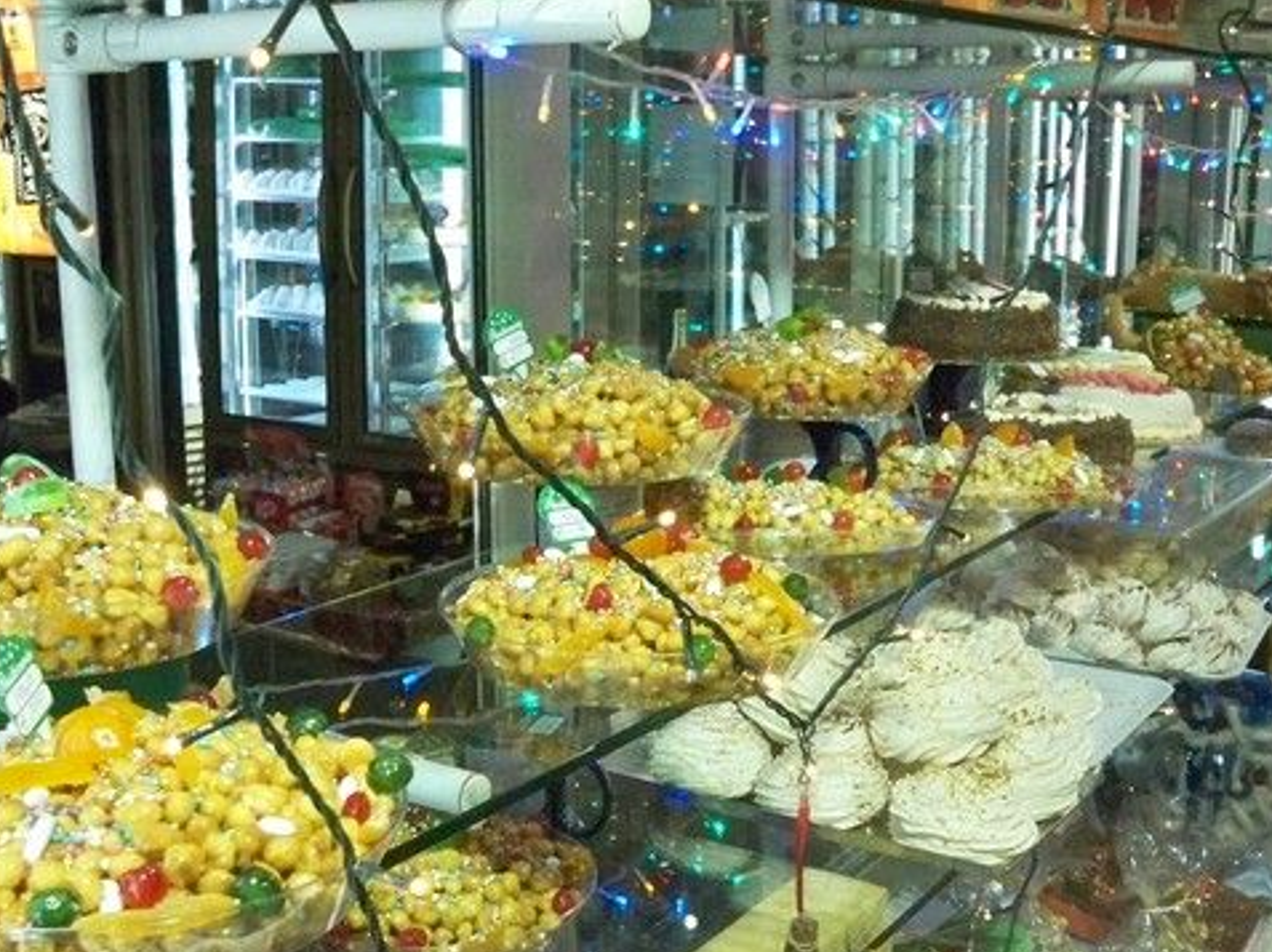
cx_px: 645
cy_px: 544
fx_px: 1726
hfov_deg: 40.5
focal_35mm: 47
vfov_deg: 30.8
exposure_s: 1/60
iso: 800
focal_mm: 6.3
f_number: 3.1
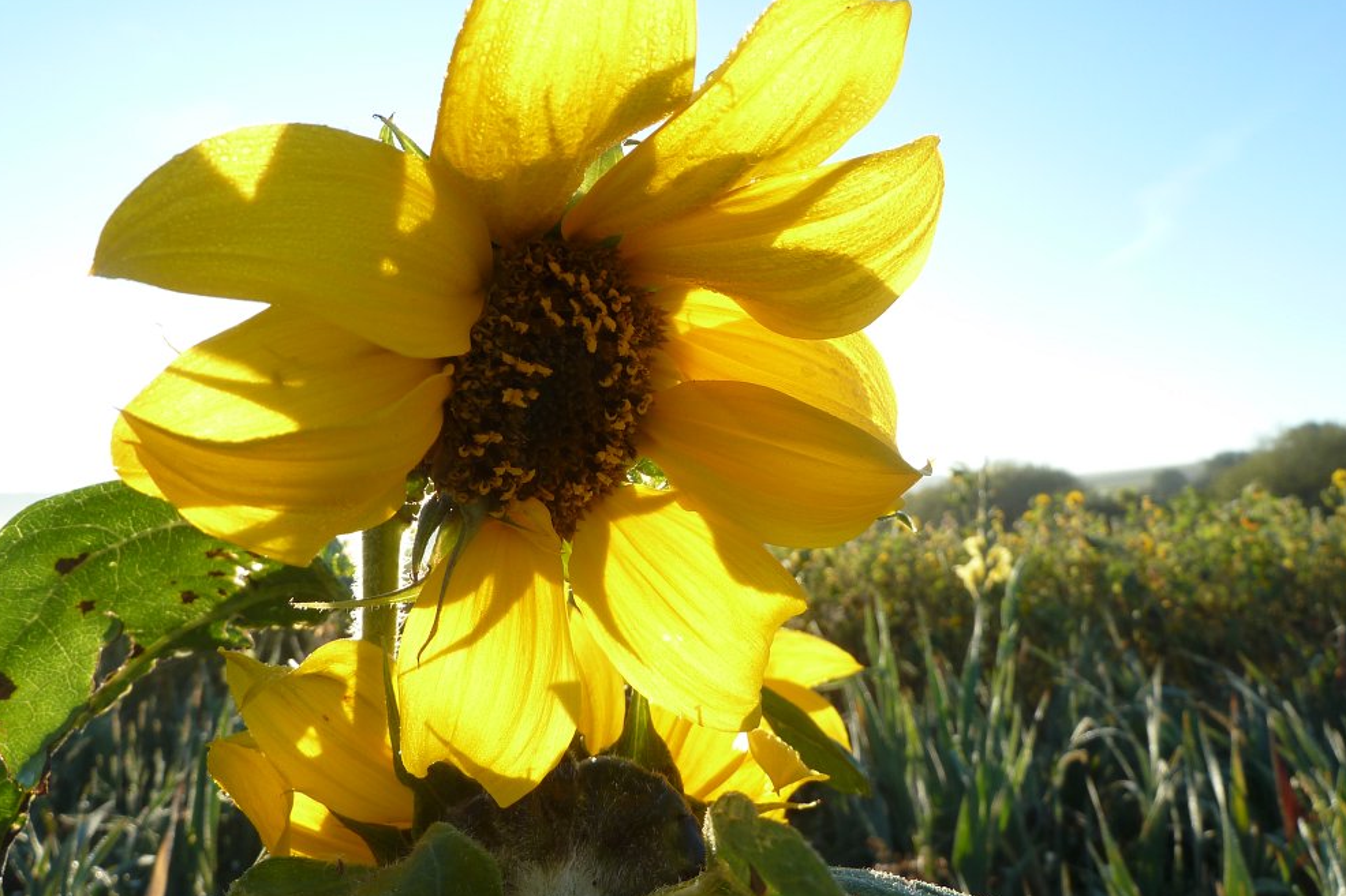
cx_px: 663
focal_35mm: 27
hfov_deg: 67.4
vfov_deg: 47.7
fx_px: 1009
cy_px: 379
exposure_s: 1/250
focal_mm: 4.1
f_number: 4
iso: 80
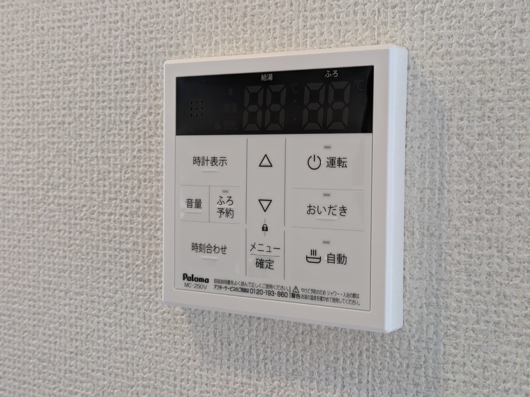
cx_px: 265
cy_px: 198
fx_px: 781
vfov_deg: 28.6
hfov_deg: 37.5
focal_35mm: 51
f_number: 1.89
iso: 233
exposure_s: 1/120
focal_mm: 5.43
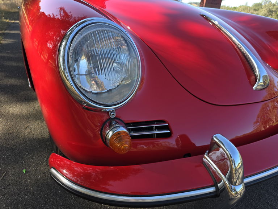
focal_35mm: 23
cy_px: 104
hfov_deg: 73.9
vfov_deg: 58.9
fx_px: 185
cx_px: 139
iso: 32
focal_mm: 6.3
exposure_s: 1/359
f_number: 1.7
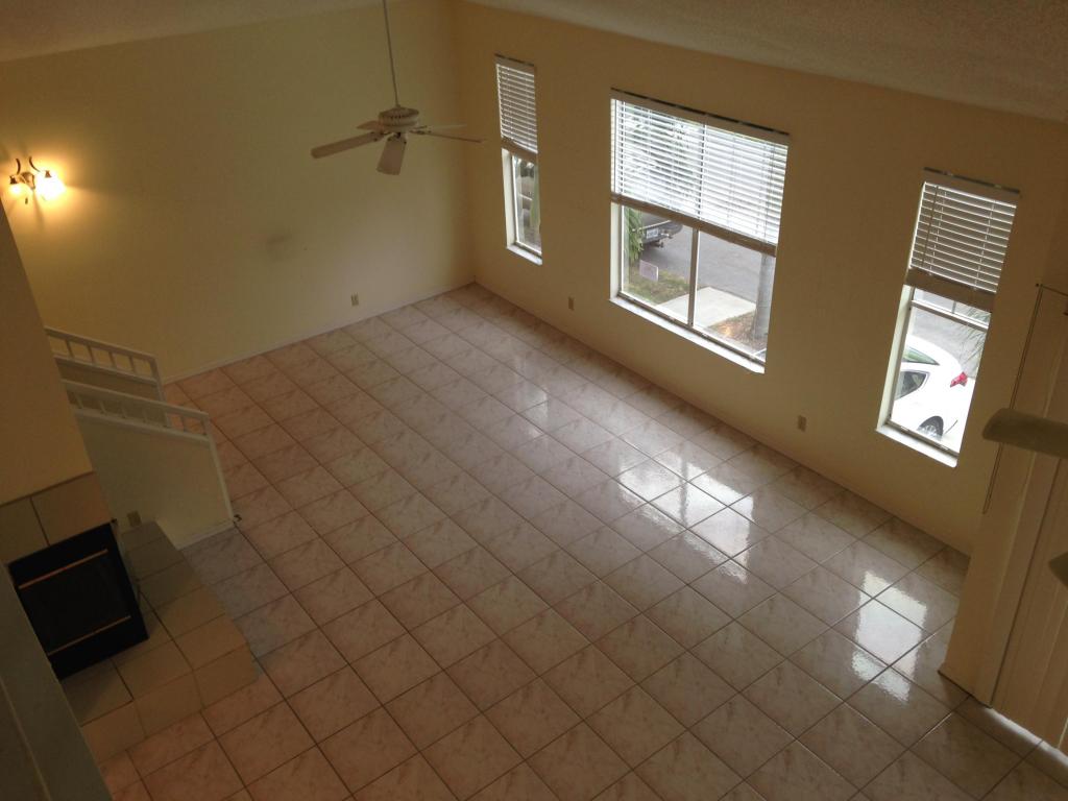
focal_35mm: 33
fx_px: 1018
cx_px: 534
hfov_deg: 55.4
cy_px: 400
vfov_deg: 42.9
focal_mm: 4.12
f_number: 2.4
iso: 50
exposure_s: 1/24
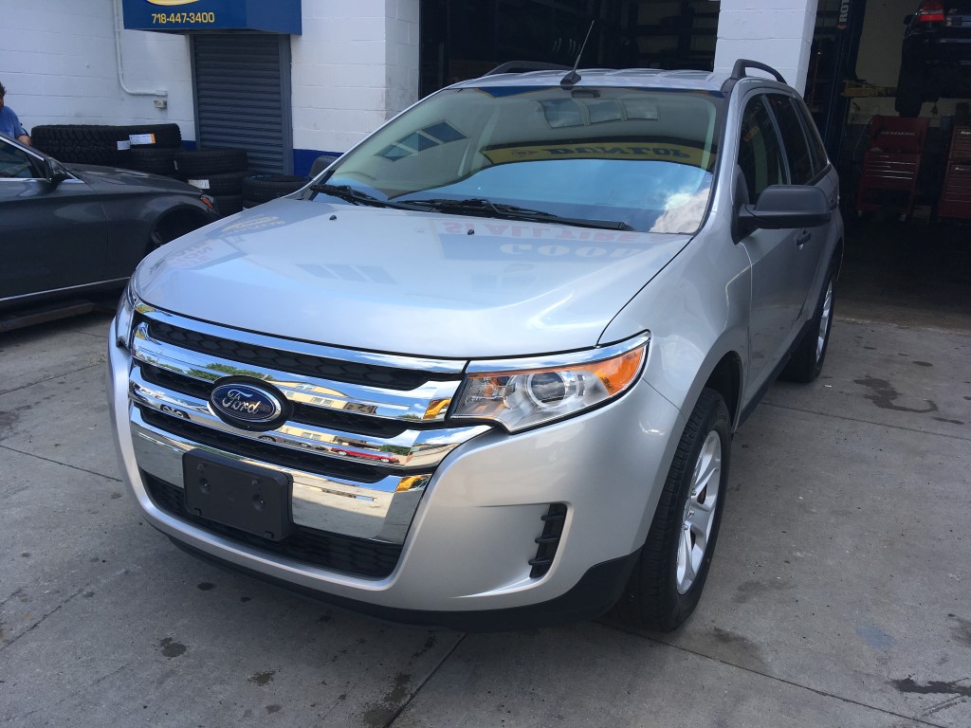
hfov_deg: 61.7
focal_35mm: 29
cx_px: 486
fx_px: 813
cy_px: 364
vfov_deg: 48.2
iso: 25
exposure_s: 1/810
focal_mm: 4.15
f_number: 2.2
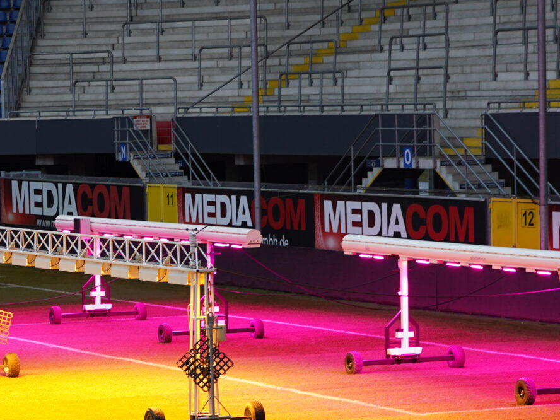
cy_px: 332
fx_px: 2734
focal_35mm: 169
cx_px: 156
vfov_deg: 8.8
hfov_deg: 11.7
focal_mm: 61
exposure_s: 1/50
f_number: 4
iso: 200
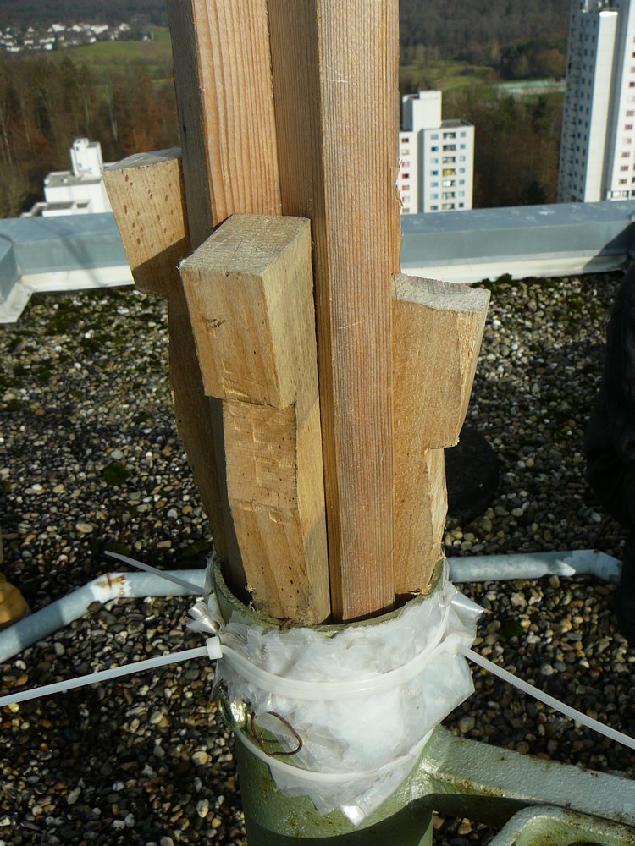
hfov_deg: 40.7
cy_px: 423
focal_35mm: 35
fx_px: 856
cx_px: 318
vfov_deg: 52.6
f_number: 5
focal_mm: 5.2
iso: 80
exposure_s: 1/400
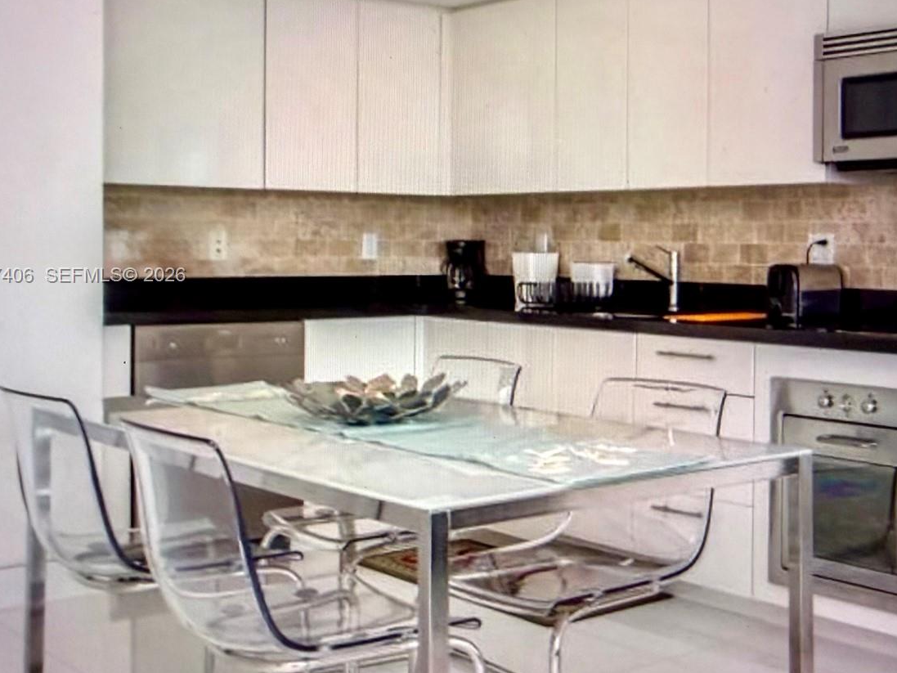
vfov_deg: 40.6
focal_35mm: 35
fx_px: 907
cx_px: 585
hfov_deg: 51.8
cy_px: 276
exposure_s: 1/90
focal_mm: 2.22
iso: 320
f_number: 2.2
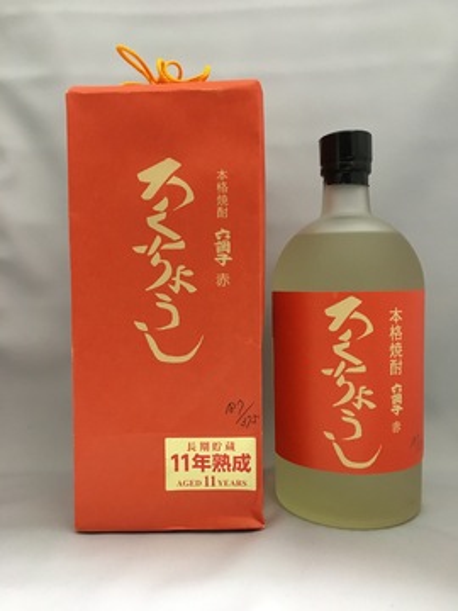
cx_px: 229
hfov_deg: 48.2
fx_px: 512
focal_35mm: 29
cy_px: 306
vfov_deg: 61.7
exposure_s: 1/15
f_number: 2.2
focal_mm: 4.15
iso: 250
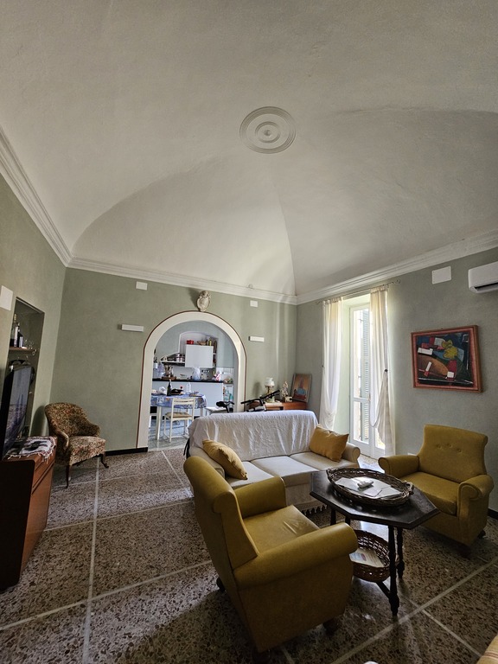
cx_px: 249
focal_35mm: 13
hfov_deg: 89.9
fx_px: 249
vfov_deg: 106.2
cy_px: 332
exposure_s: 1/50
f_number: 2.2
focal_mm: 2.2
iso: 320
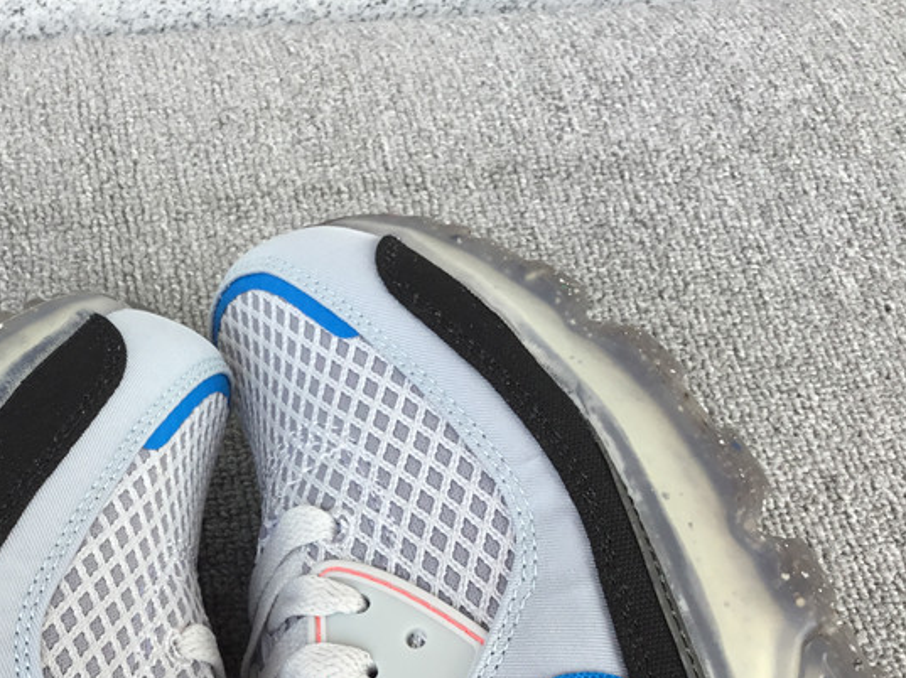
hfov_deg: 35.7
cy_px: 500
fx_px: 1360
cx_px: 187
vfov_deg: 27.6
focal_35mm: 52
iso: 25
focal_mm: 3.3
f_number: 2.4
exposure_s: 1/151
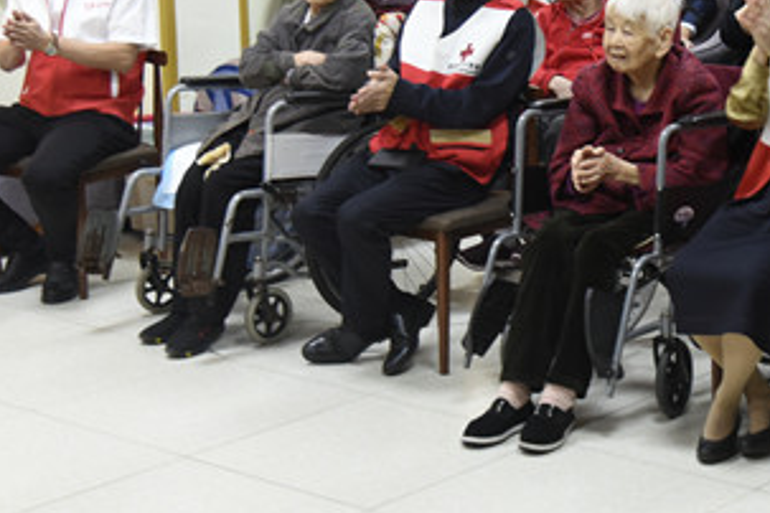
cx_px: 696
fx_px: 1861
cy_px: 130
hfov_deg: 22.8
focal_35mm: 87
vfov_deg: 15.6
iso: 2000
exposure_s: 1/100
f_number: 4.5
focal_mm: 44
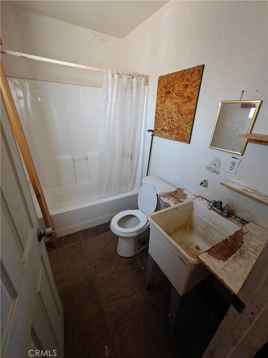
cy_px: 179
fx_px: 145
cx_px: 134
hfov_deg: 85.7
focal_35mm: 14
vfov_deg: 102.1
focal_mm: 2.62
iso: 640
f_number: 2.2
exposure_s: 1/33
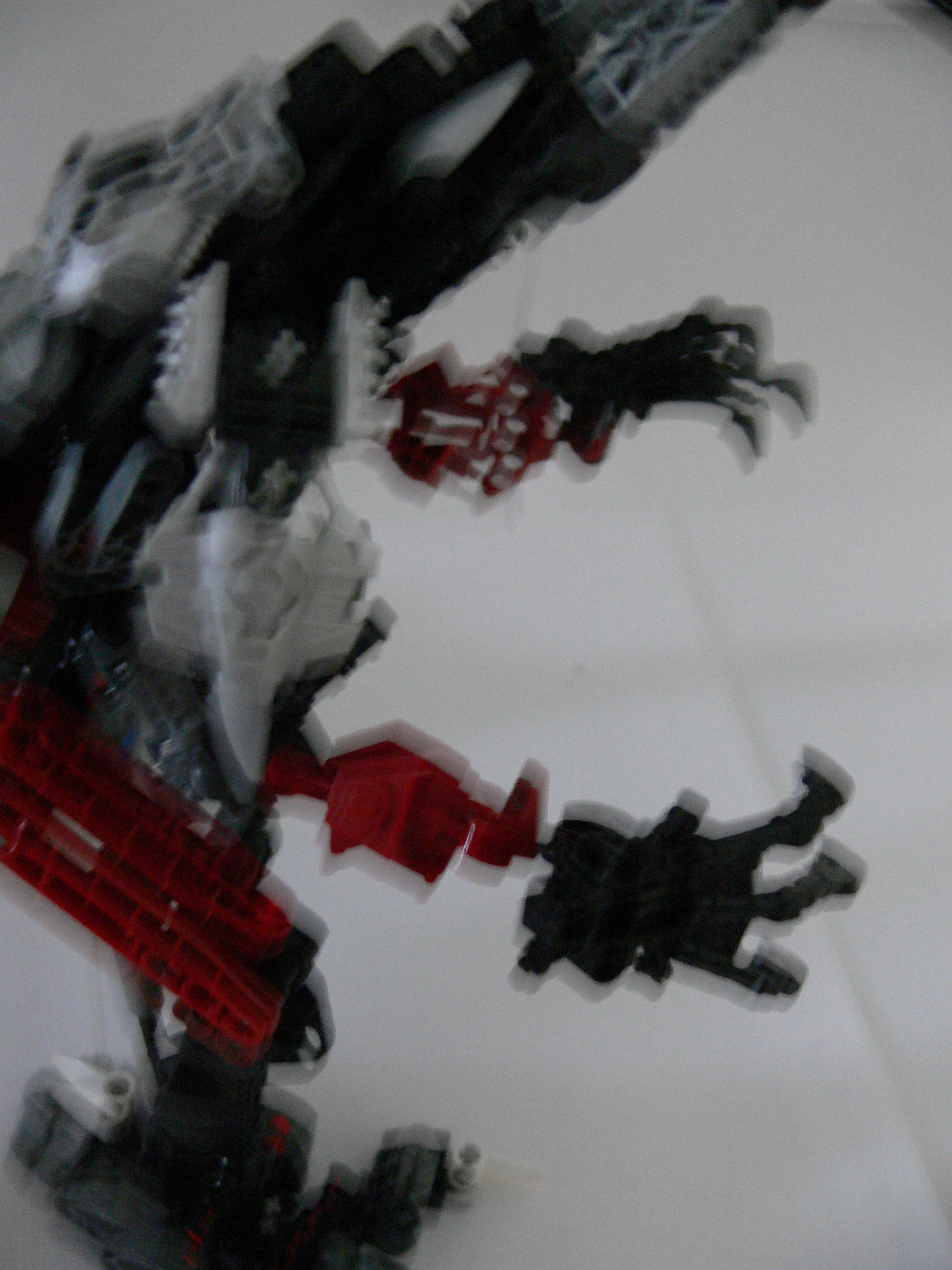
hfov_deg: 40.7
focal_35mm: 35
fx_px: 1283
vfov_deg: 52.6
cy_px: 635
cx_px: 476
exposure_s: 1/4
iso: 200
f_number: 2.8
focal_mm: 7.4
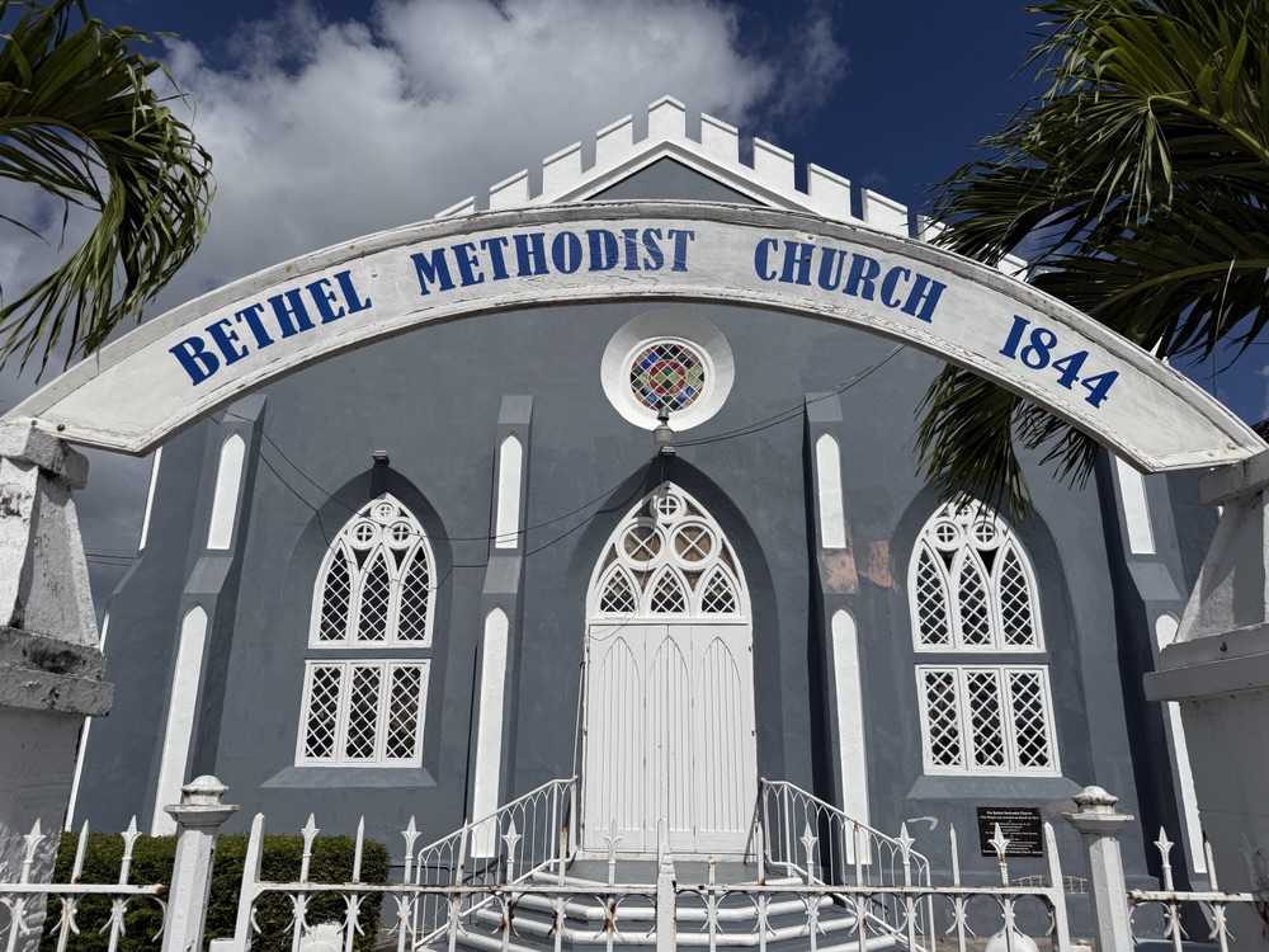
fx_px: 880
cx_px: 634
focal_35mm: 24
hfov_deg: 71.6
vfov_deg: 56.8
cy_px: 476
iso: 50
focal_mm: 6.76
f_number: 1.78
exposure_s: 1/14286
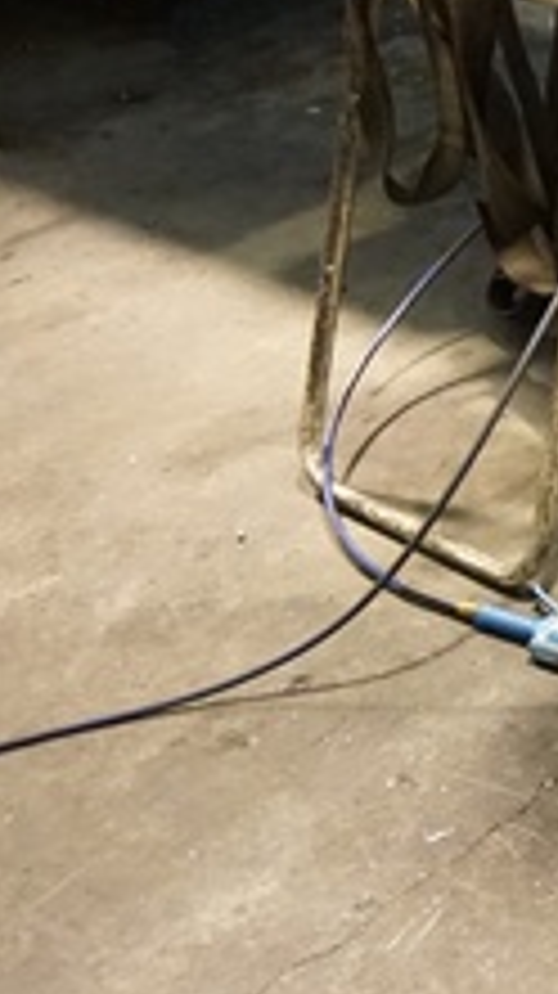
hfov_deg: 11.4
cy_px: 364
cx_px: 1467
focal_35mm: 82
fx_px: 2161
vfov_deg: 25.8
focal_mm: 16
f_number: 3.5
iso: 3200
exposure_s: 1/25
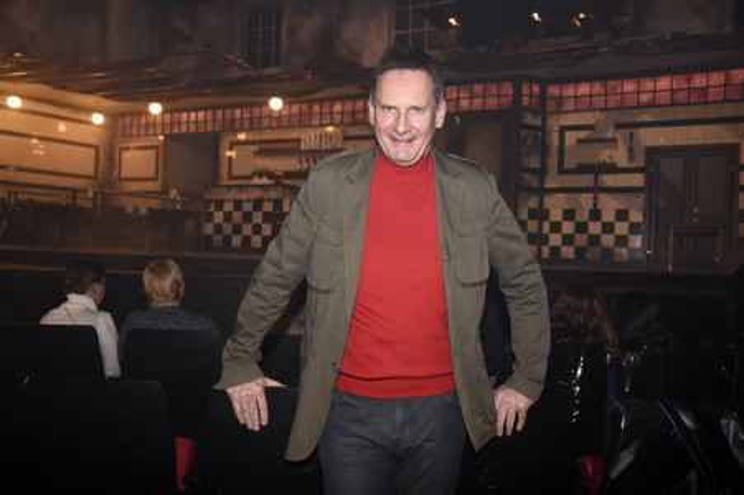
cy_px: 248
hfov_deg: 60.3
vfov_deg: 42.3
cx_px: 372
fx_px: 640
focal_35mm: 31
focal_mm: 31
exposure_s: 1/60
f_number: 6.3
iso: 2500
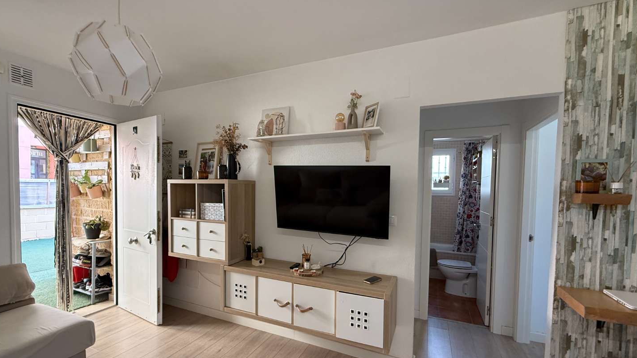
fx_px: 270
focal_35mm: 16
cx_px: 314
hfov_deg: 99.4
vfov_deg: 66.9
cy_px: 199
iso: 320
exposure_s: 1/99
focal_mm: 2.22
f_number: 2.2
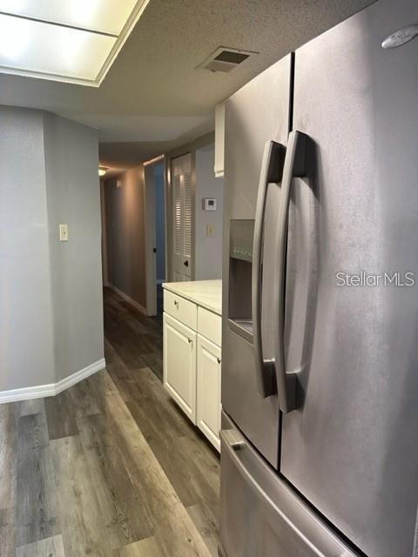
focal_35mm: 24
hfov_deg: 56.8
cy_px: 278
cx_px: 209
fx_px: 386
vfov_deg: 71.6
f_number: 1.78
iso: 200
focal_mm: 6.86
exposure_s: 1/120
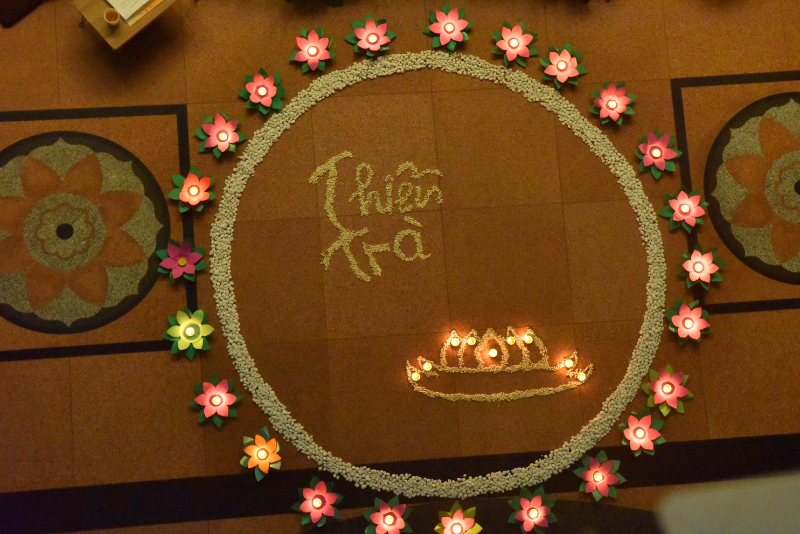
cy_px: 278
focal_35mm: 61
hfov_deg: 32.9
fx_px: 1356
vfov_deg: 22.3
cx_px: 418
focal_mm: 56
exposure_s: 1/200
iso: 10000
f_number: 4
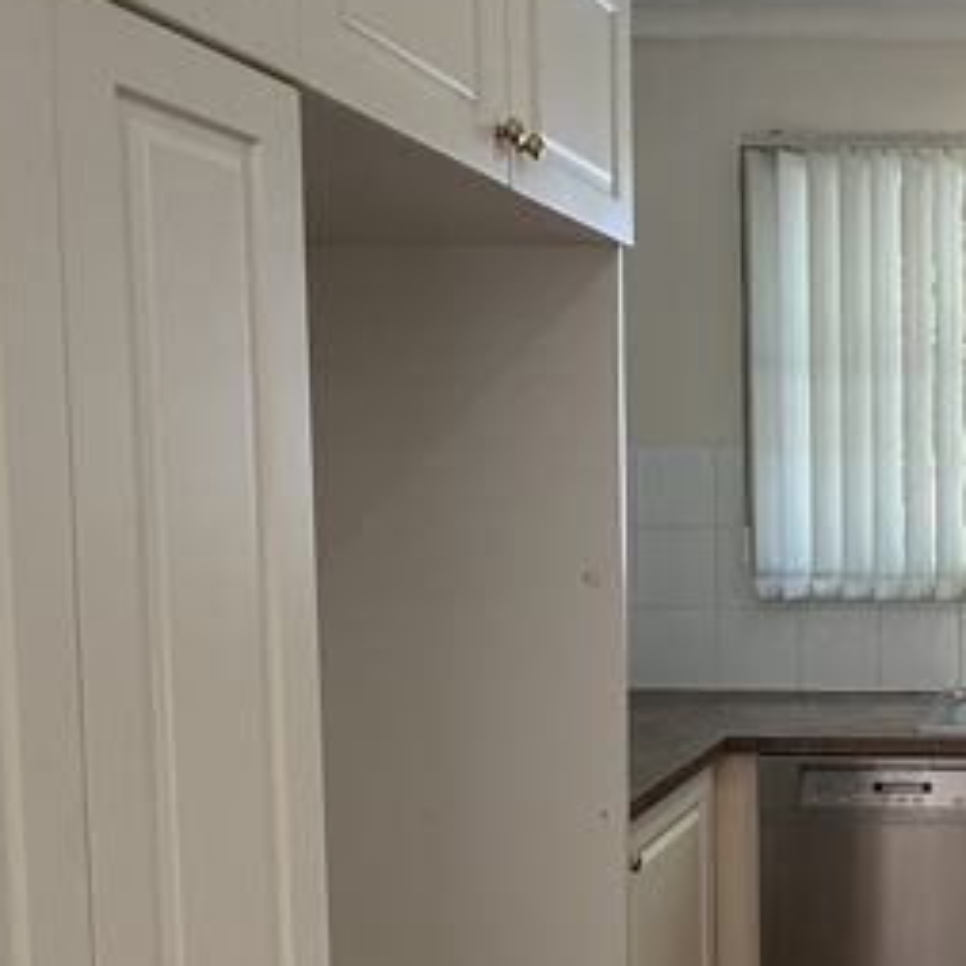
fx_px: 1389
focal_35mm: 44
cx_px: 1073
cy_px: 561
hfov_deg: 33.3
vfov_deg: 38.2
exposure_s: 1/99
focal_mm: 2.22
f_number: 2.2
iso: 125
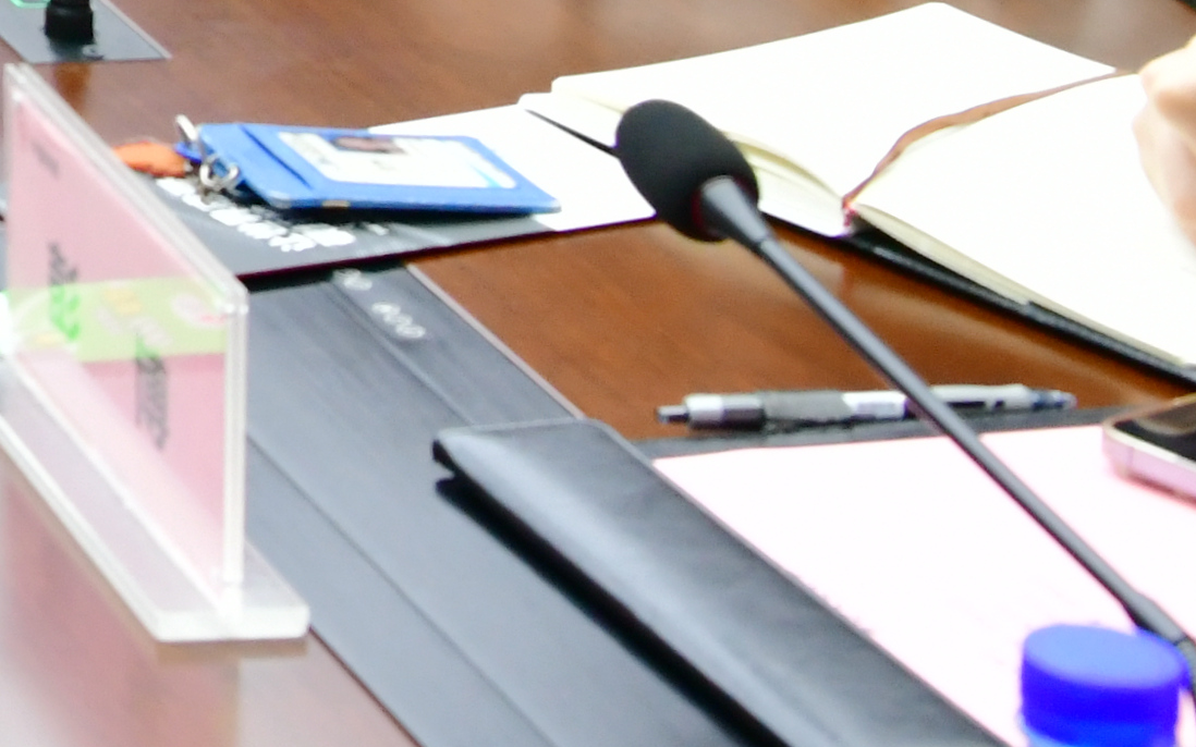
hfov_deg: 10.8
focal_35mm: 166
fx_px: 5410
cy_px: -1276
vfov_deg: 7.2
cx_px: -1642
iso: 1400
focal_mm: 30
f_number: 8
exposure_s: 1/30
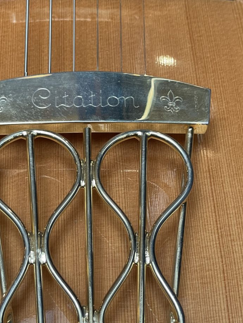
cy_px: 185
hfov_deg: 17.0
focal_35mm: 87
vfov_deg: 22.5
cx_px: 90
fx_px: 814
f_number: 2
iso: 125
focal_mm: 6
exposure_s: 1/50
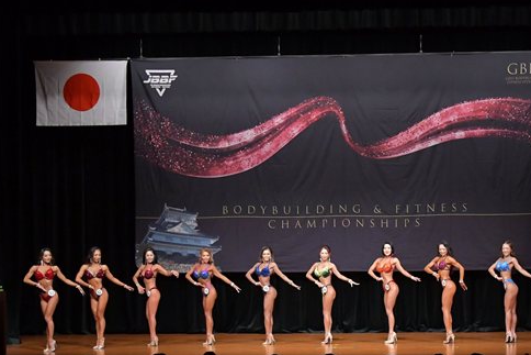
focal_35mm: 96
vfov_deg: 14.2
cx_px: 357
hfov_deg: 21.2
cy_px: 264
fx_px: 1416
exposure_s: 1/400
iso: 5000
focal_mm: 40
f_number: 5.6
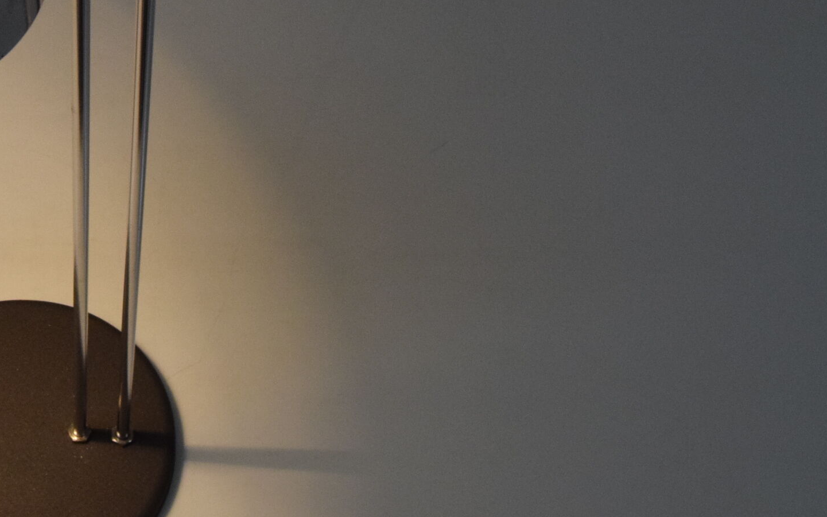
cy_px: 76
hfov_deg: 26.9
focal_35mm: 73
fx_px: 1647
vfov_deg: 17.6
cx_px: 30
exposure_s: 1/100
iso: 1600
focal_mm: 23
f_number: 11
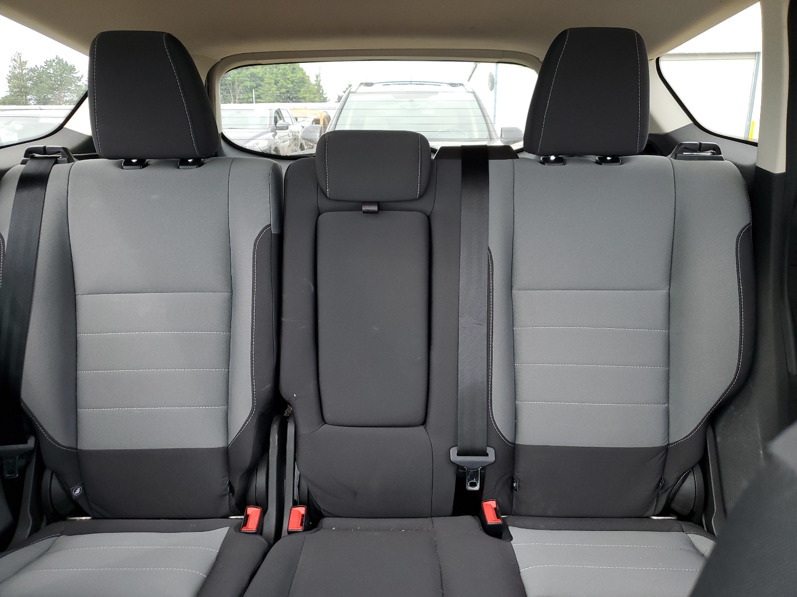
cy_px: 298
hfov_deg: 67.3
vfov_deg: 53.1
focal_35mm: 26
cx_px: 398
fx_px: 599
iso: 70
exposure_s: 1/120
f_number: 1.5
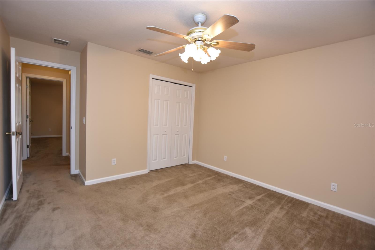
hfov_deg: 100.4
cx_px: 188
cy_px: 125
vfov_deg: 77.3
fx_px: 156
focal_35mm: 15
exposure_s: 1/60
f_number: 4
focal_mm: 10
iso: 360
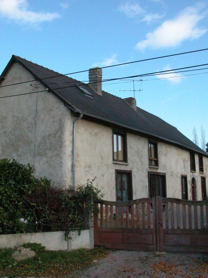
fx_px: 289
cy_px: 138
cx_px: 104
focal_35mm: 36
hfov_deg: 39.6
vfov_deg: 51.4
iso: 800
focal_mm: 8.9
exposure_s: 1/1174
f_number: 8
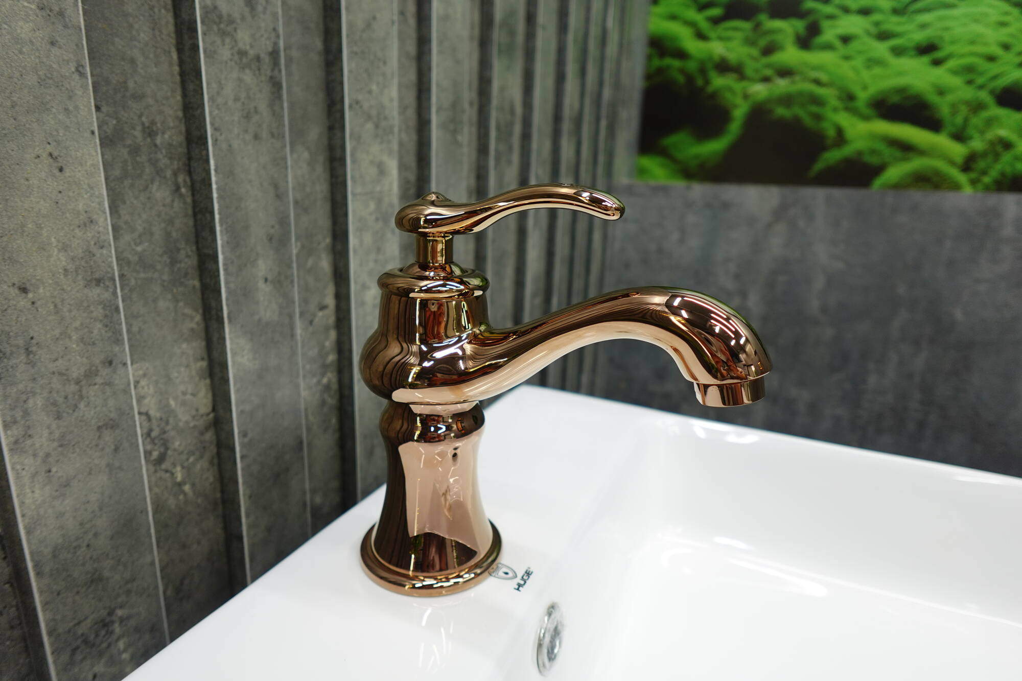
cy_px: 340
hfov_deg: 84.0
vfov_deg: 61.9
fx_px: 568
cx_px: 511
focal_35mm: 20
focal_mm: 7.6
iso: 125
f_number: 2
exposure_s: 1/100
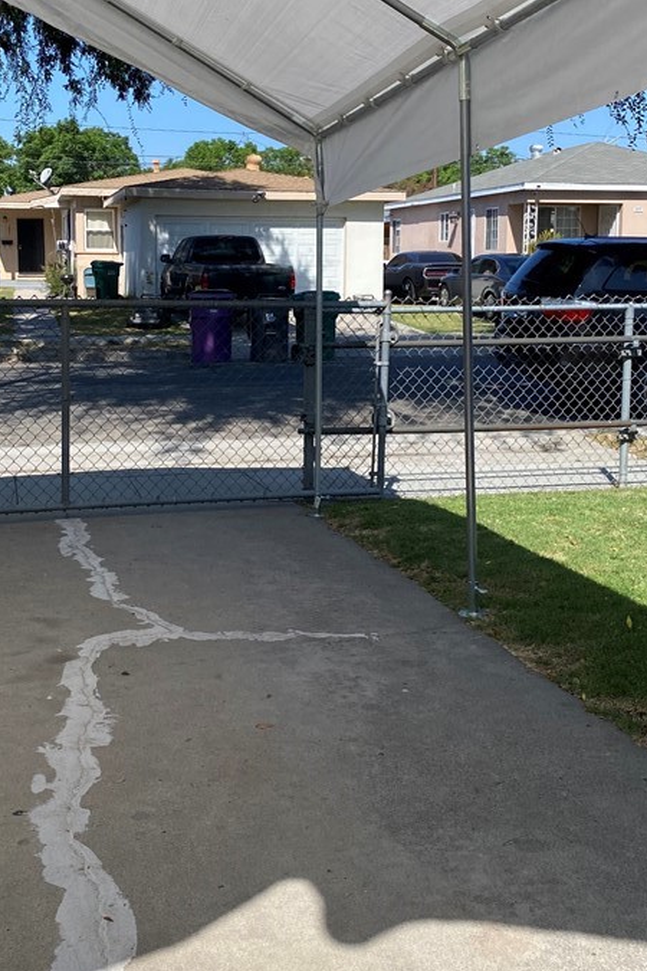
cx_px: 263
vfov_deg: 47.3
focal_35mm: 41
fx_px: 1105
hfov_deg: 32.5
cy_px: 413
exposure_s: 1/2410
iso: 32
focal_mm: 4.25
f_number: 1.8
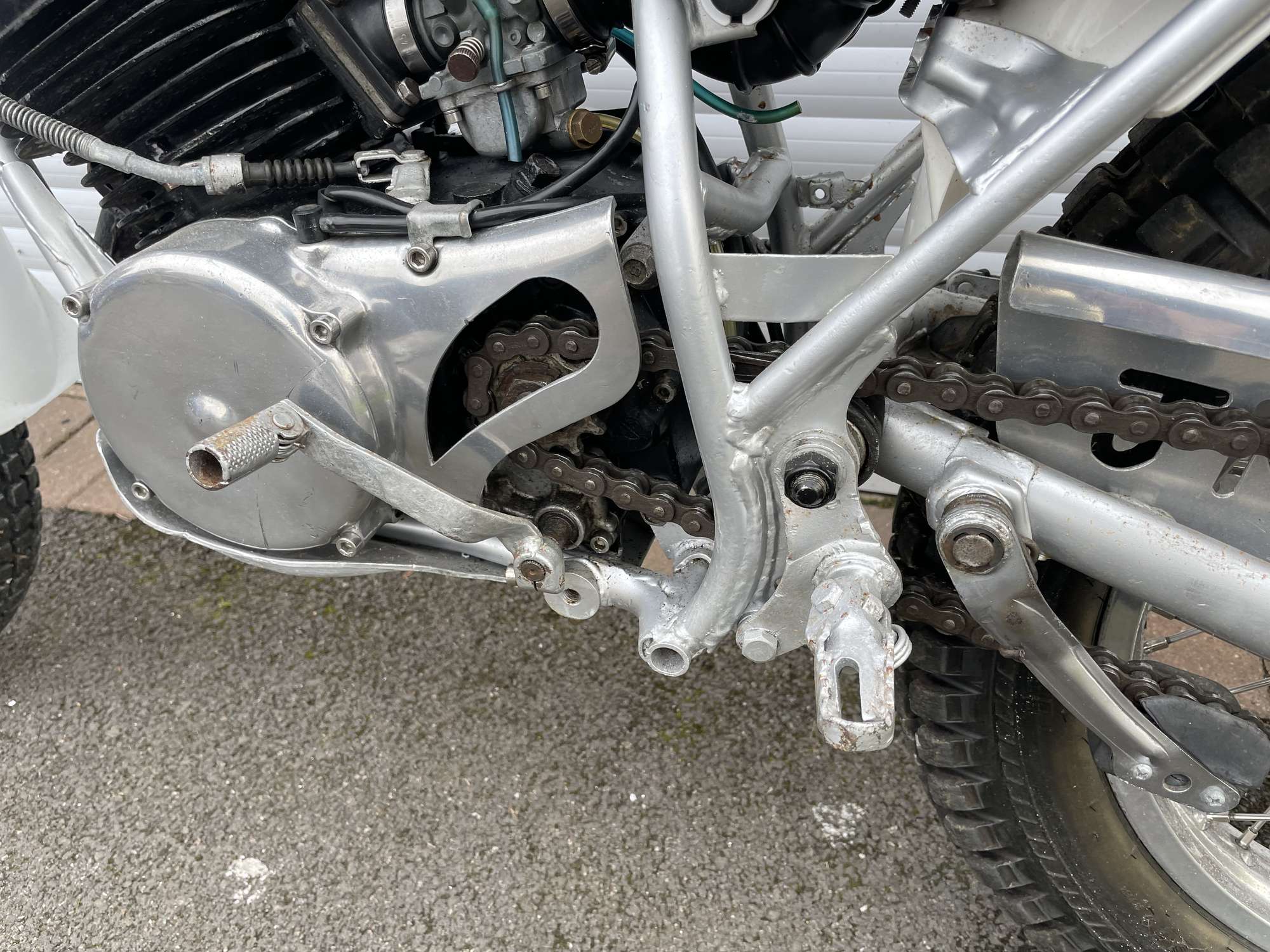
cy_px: 476
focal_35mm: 26
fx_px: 954
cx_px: 635
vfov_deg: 53.1
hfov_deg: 67.3
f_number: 1.6
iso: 50
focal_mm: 4.2
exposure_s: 1/121
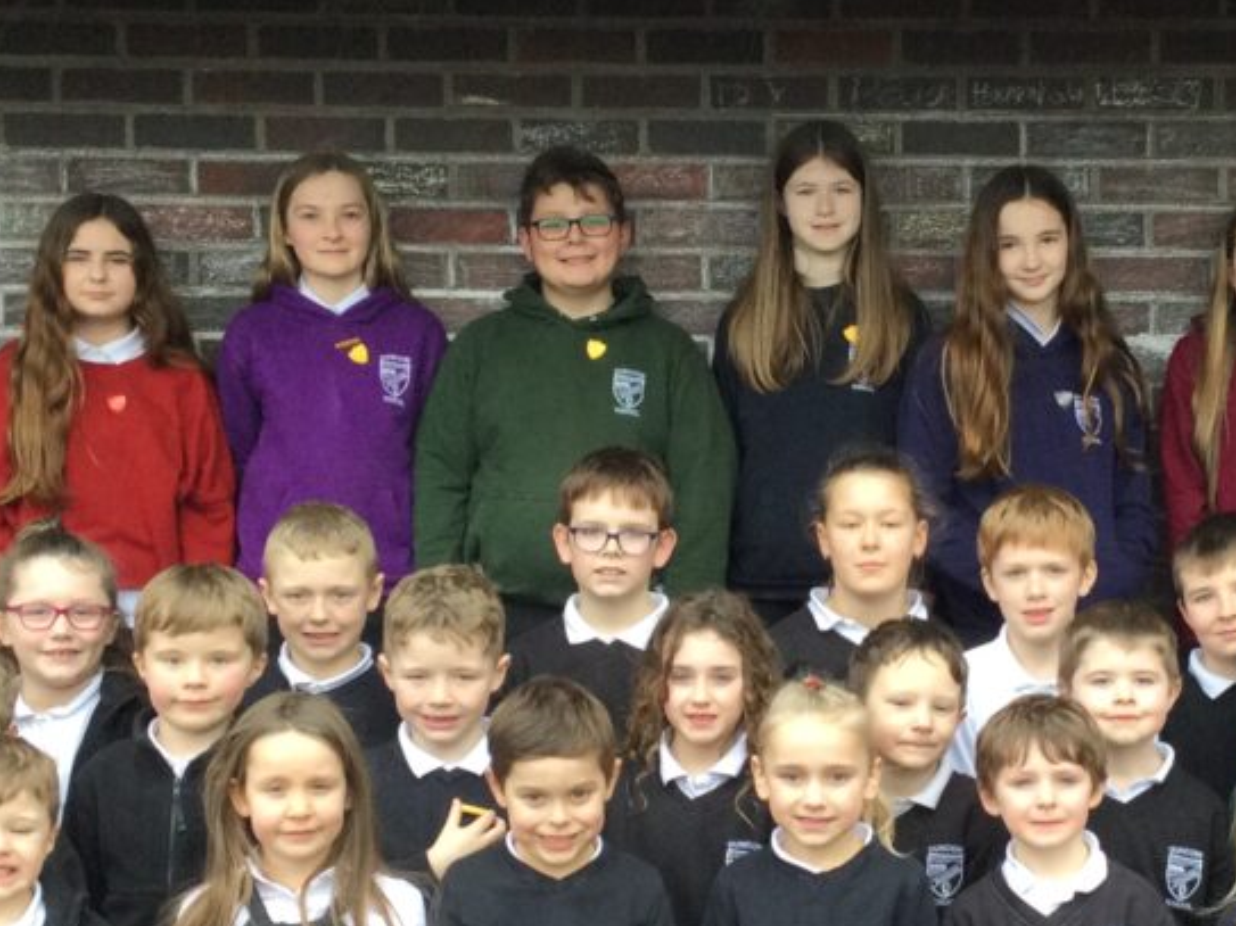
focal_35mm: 72
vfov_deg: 20.4
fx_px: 2570
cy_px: 597
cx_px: 840
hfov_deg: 26.9
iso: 25
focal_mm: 3.3
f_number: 2.4
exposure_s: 1/33
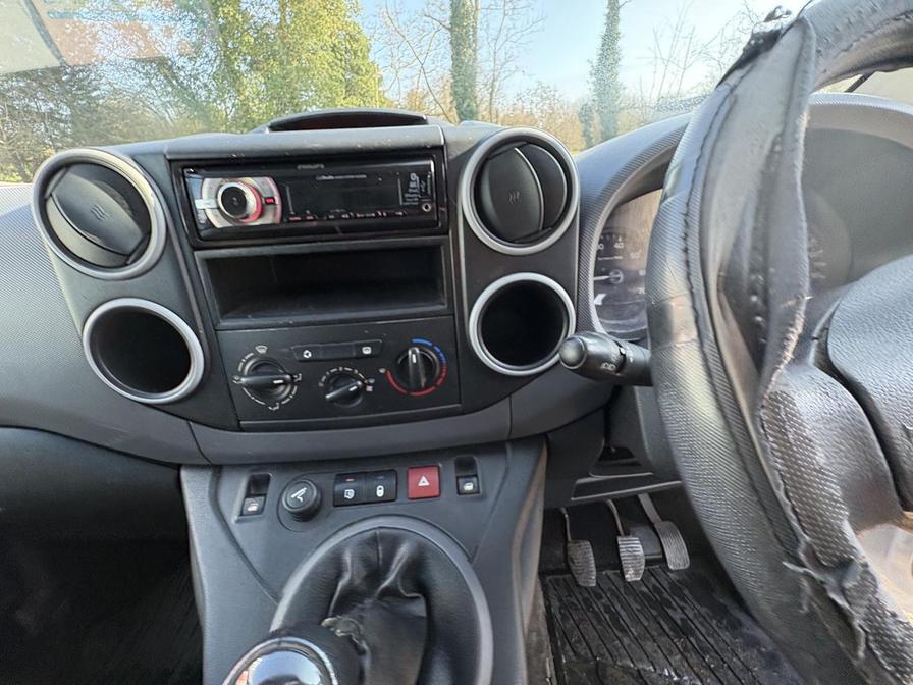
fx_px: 369
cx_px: 456
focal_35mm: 14
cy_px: 342
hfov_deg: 102.1
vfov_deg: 85.7
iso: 200
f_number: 2.2
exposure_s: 1/99
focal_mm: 2.22
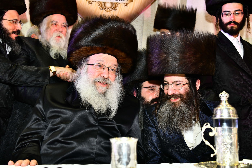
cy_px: 84
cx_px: 126
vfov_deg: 35.0
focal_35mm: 38
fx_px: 266
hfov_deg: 50.7
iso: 1250
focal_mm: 38
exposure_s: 1/125
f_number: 5.6
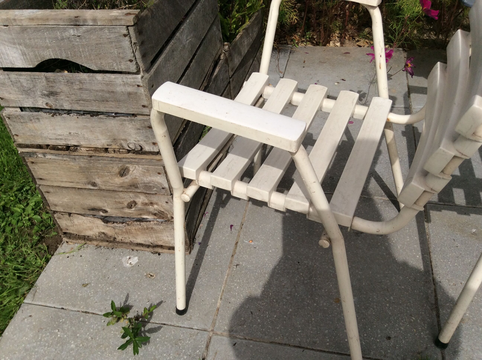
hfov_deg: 56.9
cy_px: 180
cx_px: 241
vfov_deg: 44.1
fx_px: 445
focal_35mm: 32
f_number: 2.4
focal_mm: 3.3
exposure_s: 1/2865
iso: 32
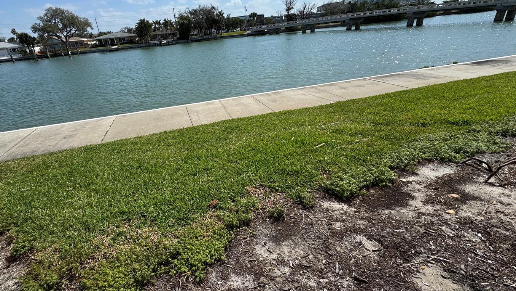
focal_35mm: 18
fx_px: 246
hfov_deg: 92.2
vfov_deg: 61.0
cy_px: 138
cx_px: 228
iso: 50
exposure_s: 1/2028
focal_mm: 2.22
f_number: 2.2
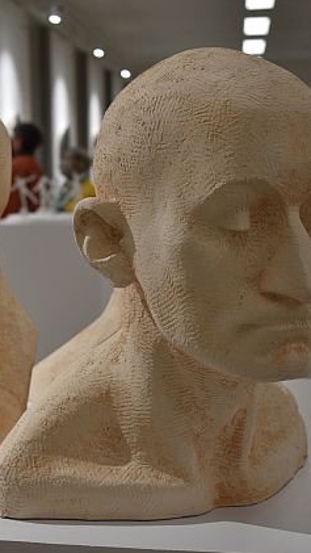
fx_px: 876
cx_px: 58
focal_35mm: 60
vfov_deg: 35.0
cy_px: 275
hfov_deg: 19.9
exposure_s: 1/40
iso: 125
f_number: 4.5
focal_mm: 25
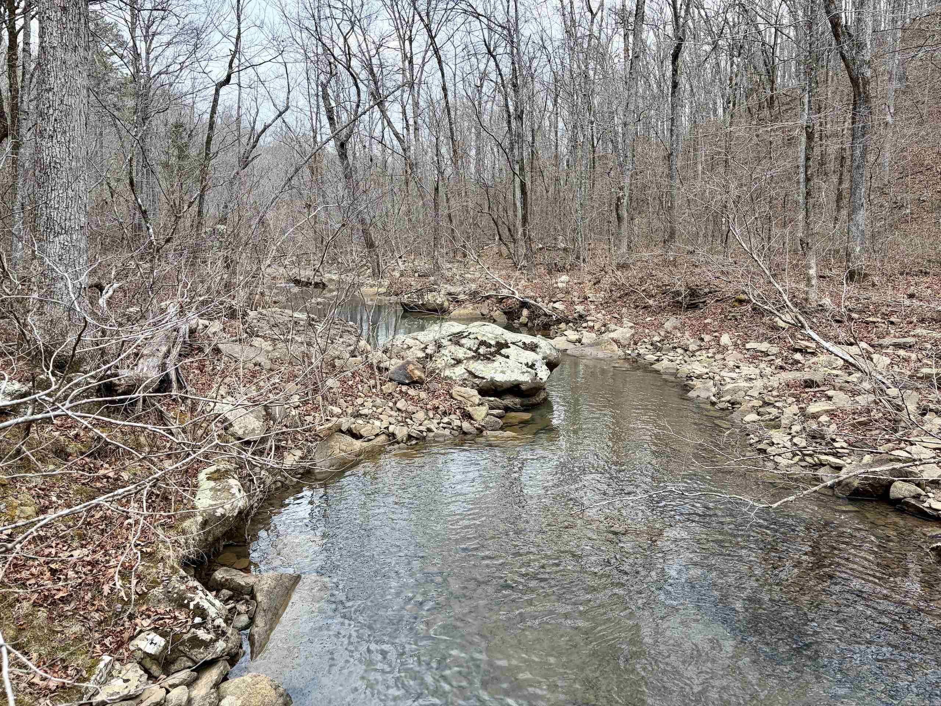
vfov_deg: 53.1
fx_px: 707
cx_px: 470
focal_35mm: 26
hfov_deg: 67.3
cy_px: 353
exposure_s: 1/1048
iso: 64
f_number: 1.6
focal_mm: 5.96
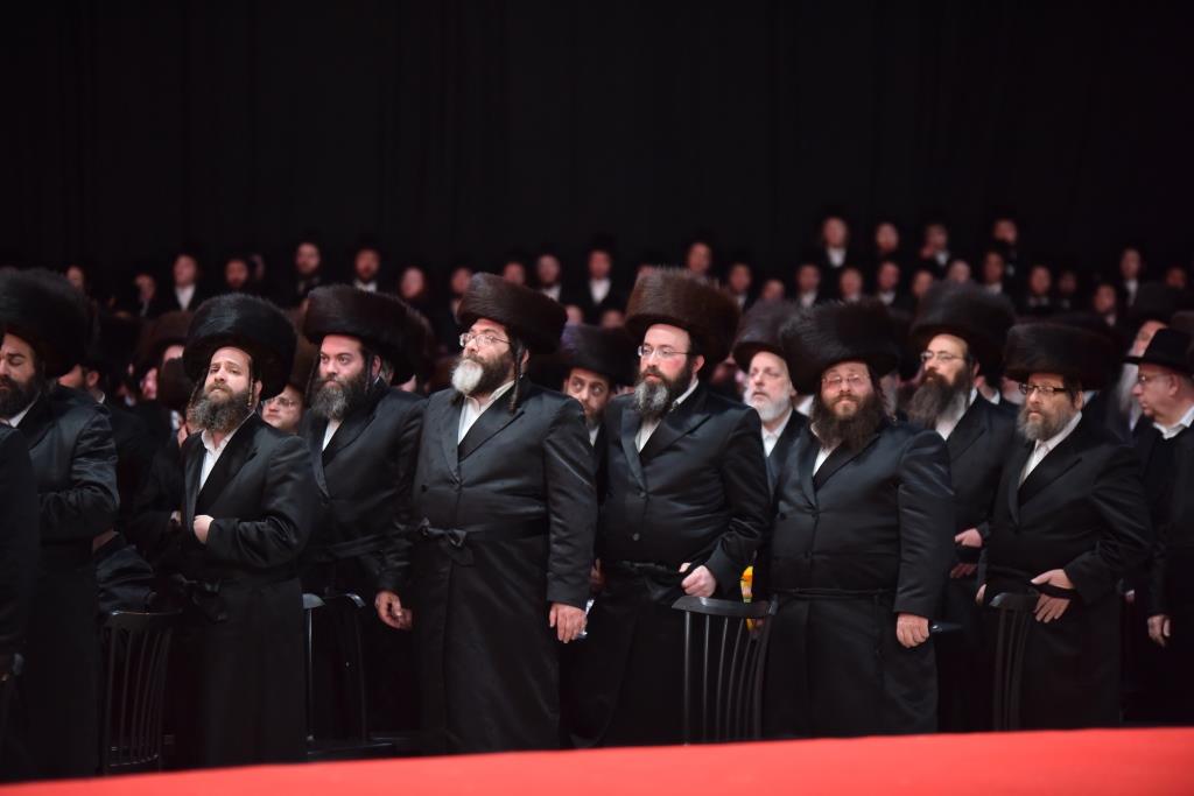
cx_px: 597
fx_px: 4975
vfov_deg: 9.2
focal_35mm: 150
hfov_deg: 13.7
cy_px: 398
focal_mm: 150
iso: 1250
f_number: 2.8
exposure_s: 1/400
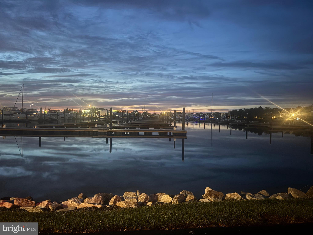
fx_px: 217
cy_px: 118
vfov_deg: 56.8
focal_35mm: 24
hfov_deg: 71.6
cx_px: 156
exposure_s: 1/9
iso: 1250
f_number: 1.78
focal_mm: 6.76
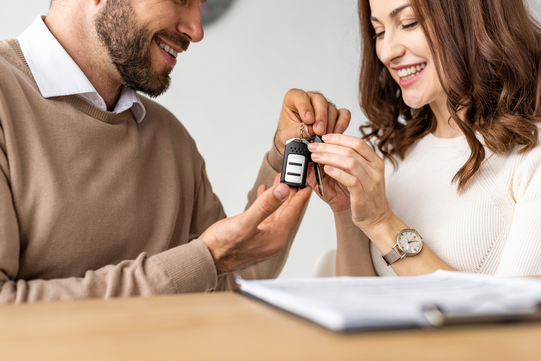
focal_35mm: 50
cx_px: 270
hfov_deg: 39.6
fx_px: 752
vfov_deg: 27.0
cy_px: 180
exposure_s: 1/200
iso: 320
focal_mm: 50
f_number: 3.2
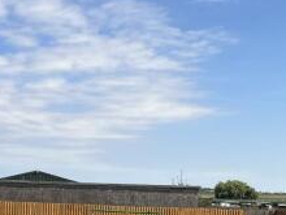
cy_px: 217
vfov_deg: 20.6
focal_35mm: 69
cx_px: 99
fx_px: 570
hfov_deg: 28.0
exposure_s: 1/5319
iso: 50
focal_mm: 5.7
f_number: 1.5
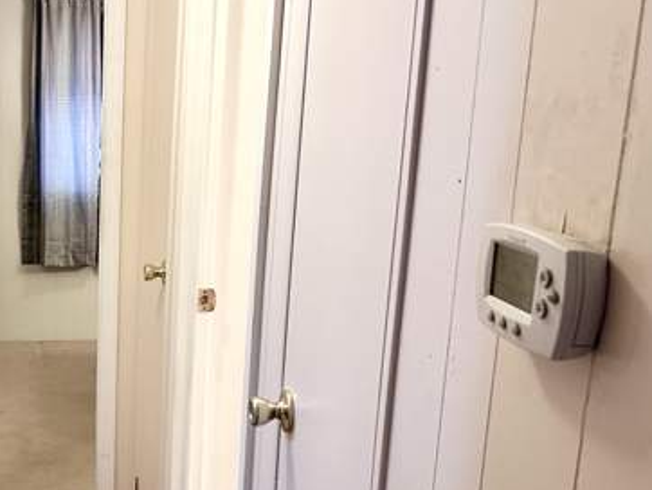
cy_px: 331
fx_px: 999
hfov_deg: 33.8
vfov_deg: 27.4
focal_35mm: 53
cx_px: 43
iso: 320
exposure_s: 1/60
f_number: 1.78
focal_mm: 6.86
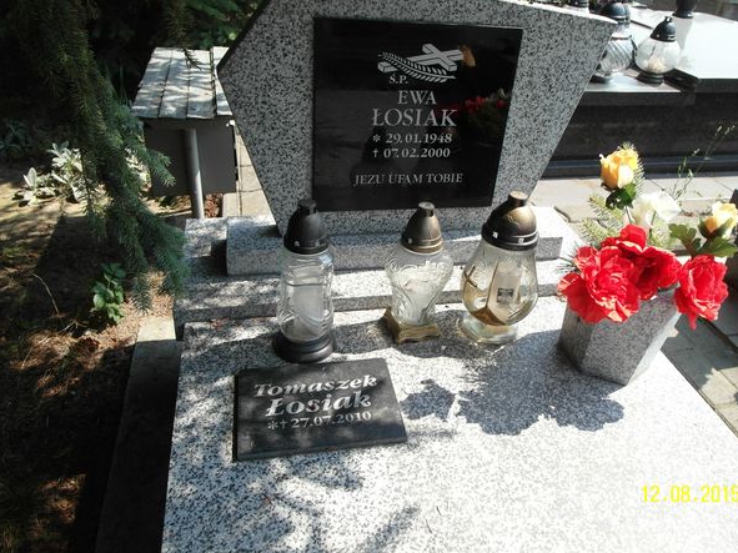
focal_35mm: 26
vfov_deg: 53.0
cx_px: 397
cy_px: 257
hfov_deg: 67.2
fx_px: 554
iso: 80
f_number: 3.9
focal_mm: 5.2
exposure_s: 1/350
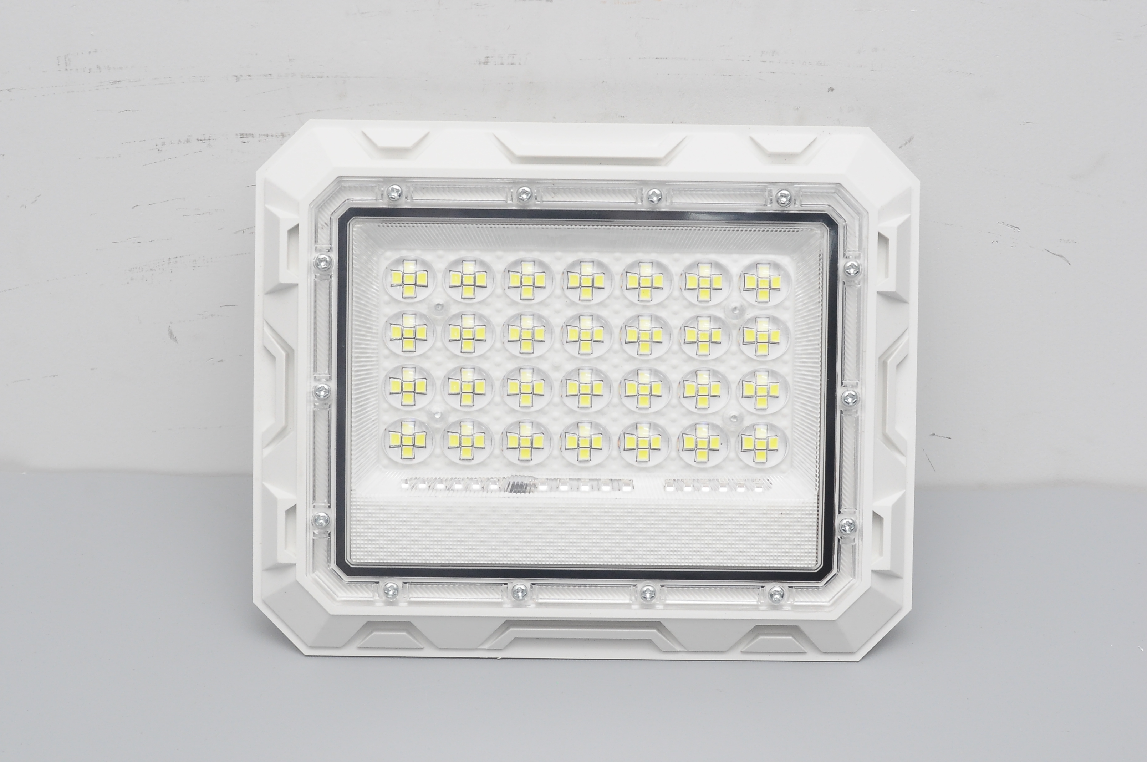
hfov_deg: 27.0
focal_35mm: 75
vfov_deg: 18.1
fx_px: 2387
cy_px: 381
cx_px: 574
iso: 1000
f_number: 8
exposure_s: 1/100
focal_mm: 50
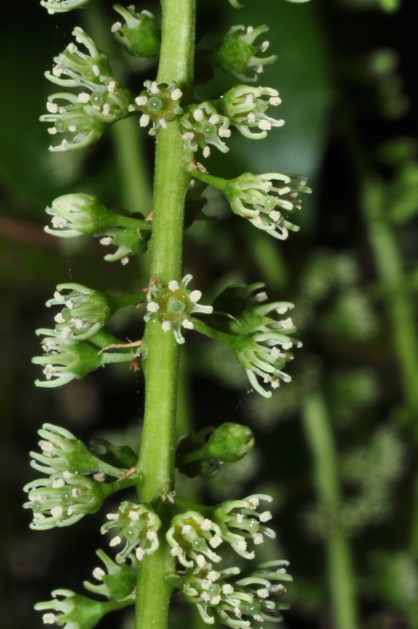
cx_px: 91
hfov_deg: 7.7
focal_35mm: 178
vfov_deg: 11.5
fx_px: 3108
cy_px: 43
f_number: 36
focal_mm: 60
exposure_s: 1/60
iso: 200
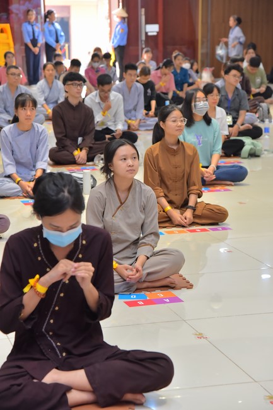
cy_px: 205
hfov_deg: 15.9
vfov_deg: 23.7
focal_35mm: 86
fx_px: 979
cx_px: 136
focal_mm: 86
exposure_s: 1/160
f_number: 5.6
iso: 1600
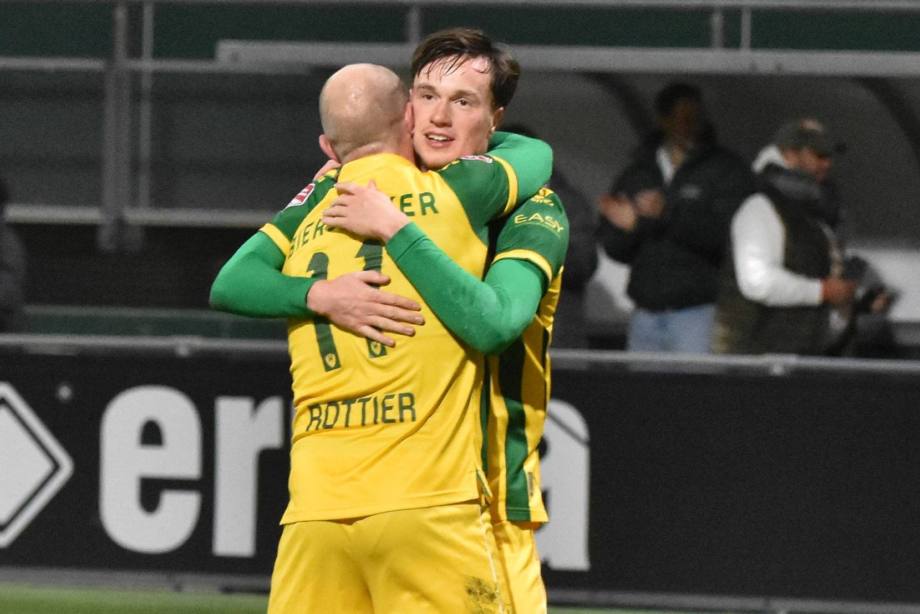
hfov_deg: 10.8
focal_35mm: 191
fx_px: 4881
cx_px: 414
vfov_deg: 7.2
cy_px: 307
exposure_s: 1/640
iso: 3200
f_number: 2.8
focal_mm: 110
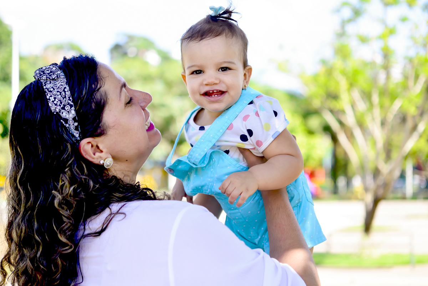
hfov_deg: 33.4
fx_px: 714
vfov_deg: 22.6
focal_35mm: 60
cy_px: 143
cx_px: 214
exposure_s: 1/640
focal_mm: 60
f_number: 3.2
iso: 200
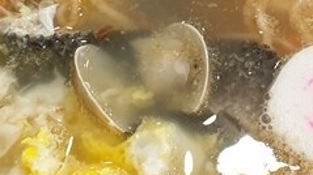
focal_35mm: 95
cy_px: -16
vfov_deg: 12.5
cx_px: 293
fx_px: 788
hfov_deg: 21.9
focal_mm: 4.3
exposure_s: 1/60
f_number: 2.4
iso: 250
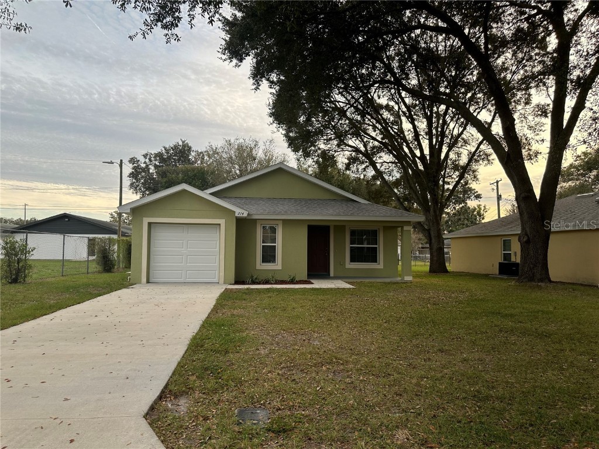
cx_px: 300
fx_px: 415
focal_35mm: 24
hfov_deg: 71.6
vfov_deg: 56.8
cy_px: 224
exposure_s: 1/412
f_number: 1.78
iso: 80
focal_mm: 6.86
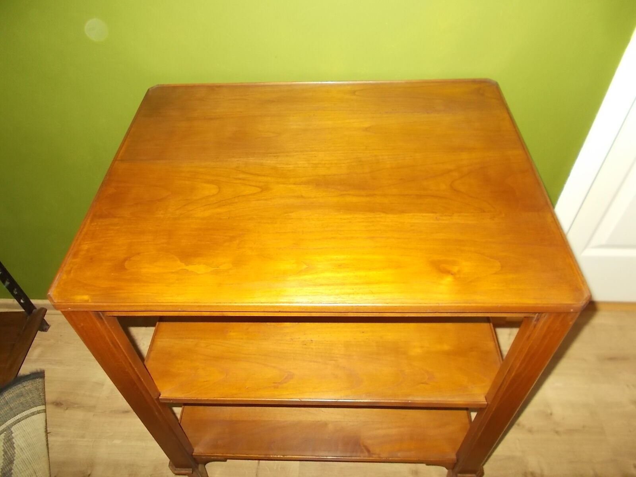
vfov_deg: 53.1
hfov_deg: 67.3
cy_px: 238
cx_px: 318
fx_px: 478
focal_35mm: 26
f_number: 3.2
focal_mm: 4.6
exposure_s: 1/25
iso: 220
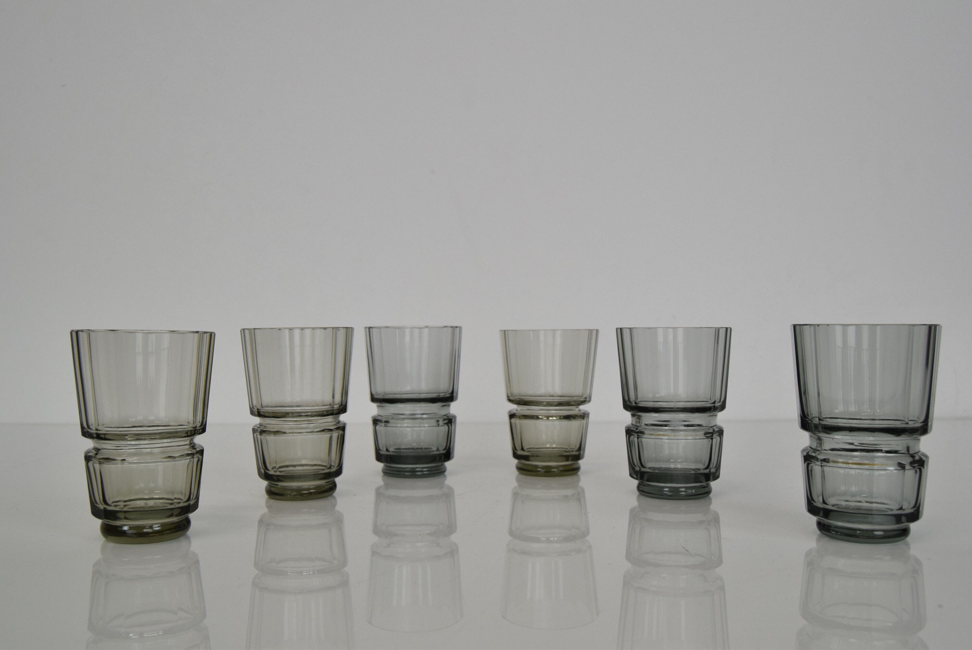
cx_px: 486
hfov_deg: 57.2
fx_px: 892
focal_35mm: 33
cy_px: 325
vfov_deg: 40.0
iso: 1600
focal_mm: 22
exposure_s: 1/320
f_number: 9
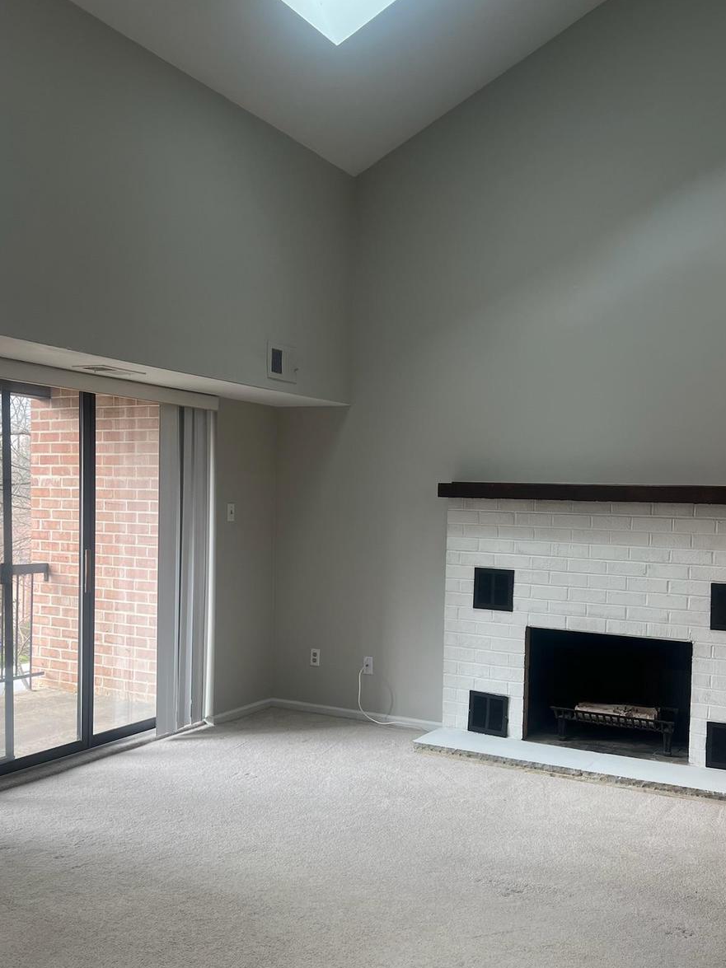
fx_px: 951
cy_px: 550
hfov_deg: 41.8
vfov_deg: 53.8
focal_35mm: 34
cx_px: 356
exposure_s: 1/121
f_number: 1.5
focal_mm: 5.7
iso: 32
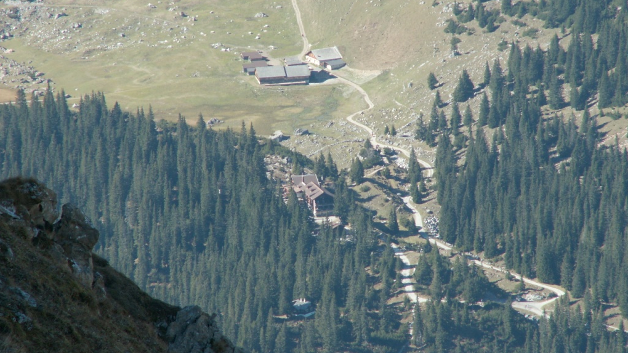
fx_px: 5410
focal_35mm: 325
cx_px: 314
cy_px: 189
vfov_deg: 3.7
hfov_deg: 6.6
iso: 50
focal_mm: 48.73
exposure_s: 1/200
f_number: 4.5
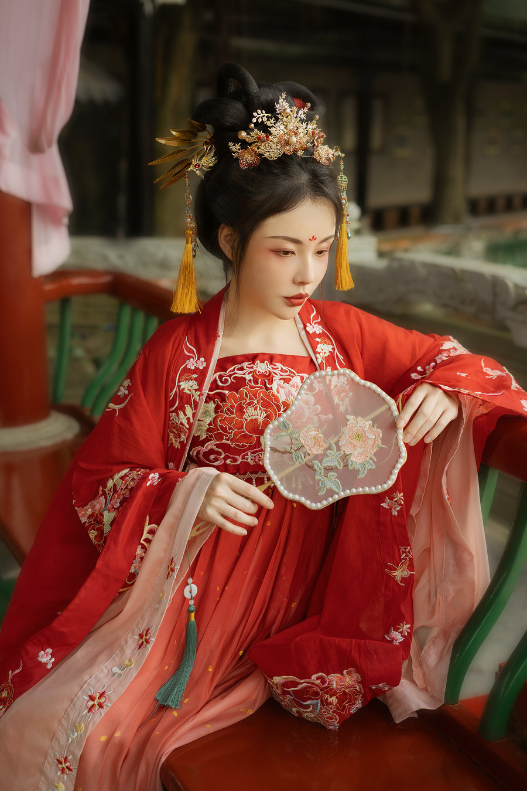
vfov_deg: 39.6
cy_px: 396
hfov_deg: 27.0
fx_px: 1097
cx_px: 264
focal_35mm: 50
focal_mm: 50
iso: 100
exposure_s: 1/125
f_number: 2.8
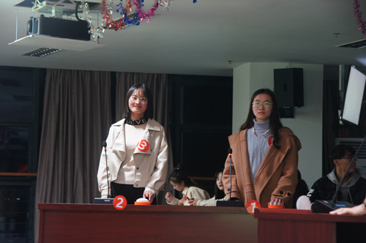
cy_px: 122
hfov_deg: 18.2
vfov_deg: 12.1
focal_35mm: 112
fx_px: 1142
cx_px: 183
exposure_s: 1/13
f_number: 6.3
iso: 800
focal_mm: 75
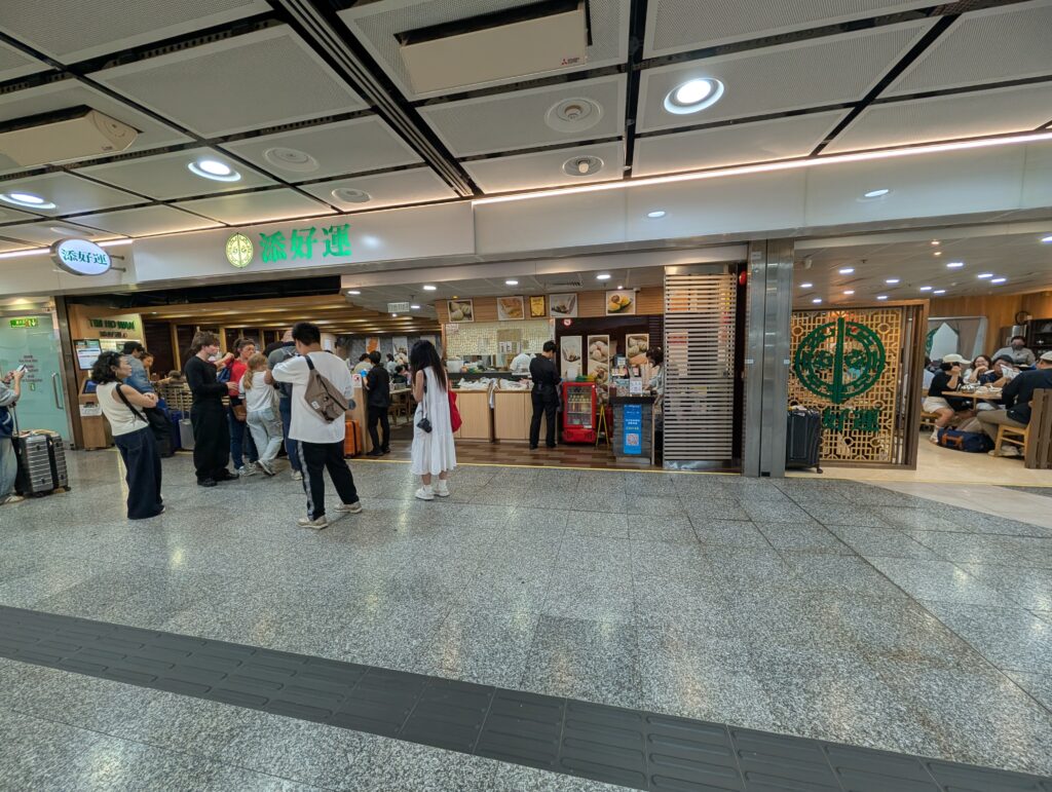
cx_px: 526
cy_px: 396
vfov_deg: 94.6
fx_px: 365
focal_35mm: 12
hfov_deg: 110.5
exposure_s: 1/79.2
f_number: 1.7
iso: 55
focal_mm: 2.02
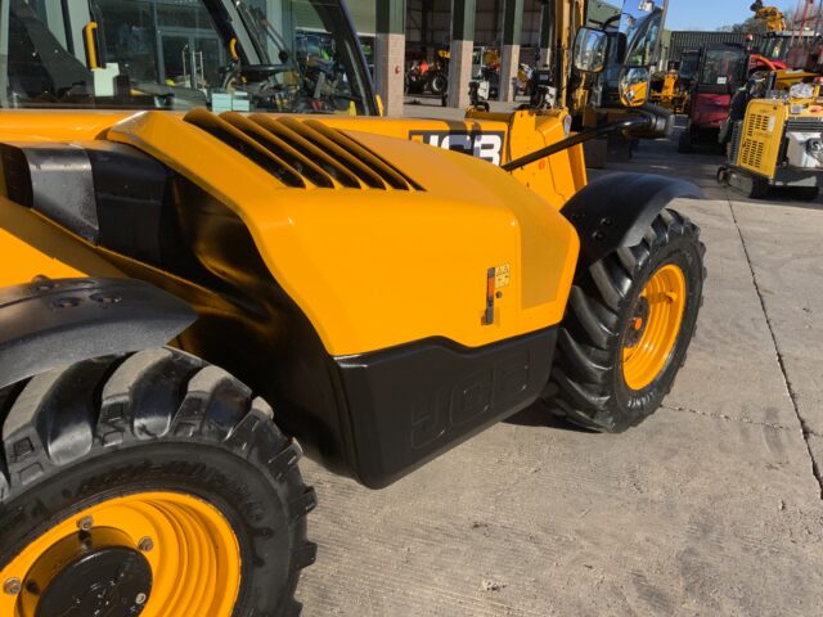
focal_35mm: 29
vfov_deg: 48.2
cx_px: 412
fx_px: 689
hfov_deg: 61.7
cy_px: 308
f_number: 1.8
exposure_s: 1/1730
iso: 16
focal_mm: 3
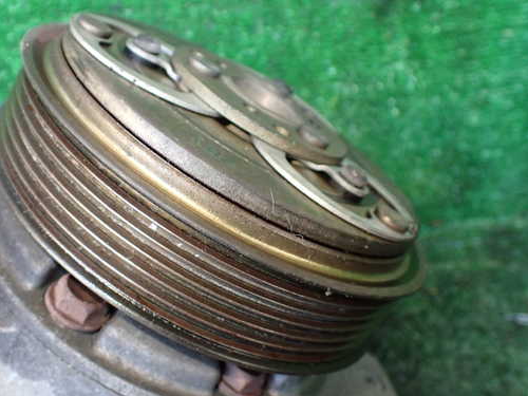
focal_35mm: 36
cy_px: 187
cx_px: 214
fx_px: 549
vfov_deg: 39.6
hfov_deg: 51.1
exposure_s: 1/125
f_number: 2.3
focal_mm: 5.4
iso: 640
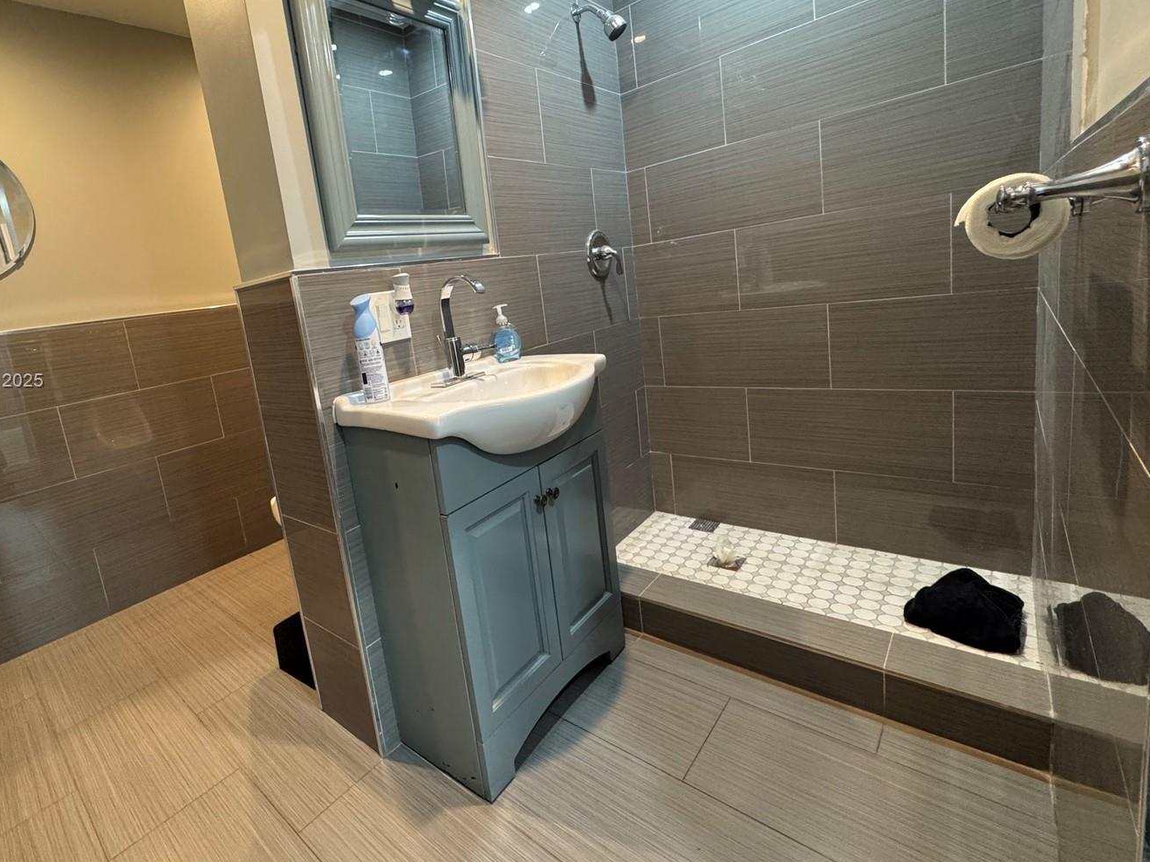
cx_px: 462
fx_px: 565
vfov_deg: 74.5
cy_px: 382
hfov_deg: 89.9
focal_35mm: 17
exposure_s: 1/60
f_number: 2.2
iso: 500
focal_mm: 2.22
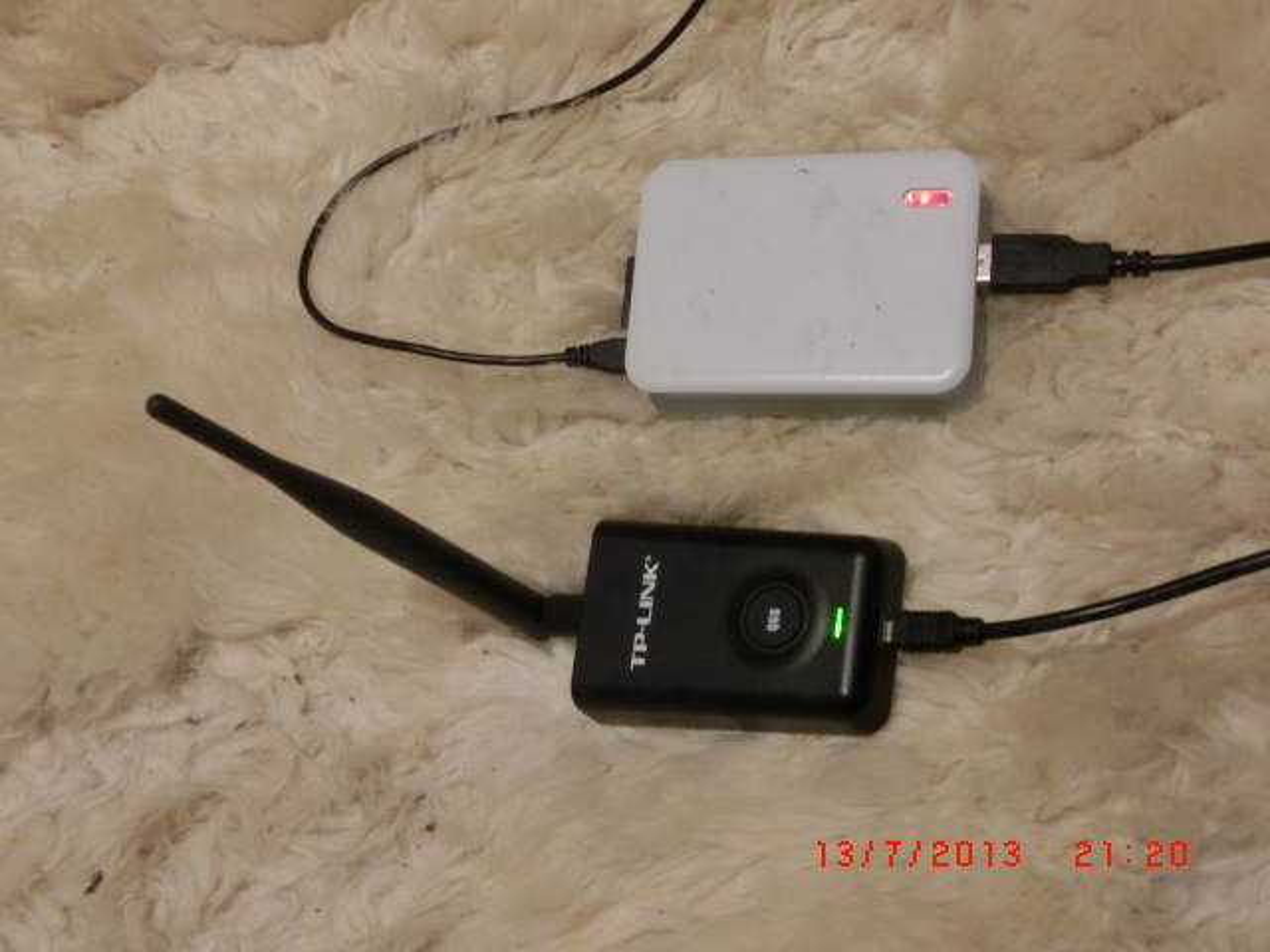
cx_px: 635
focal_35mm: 47
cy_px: 476
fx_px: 1724
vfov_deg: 30.9
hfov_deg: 40.4
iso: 800
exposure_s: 1/25
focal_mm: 8.29
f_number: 4.2
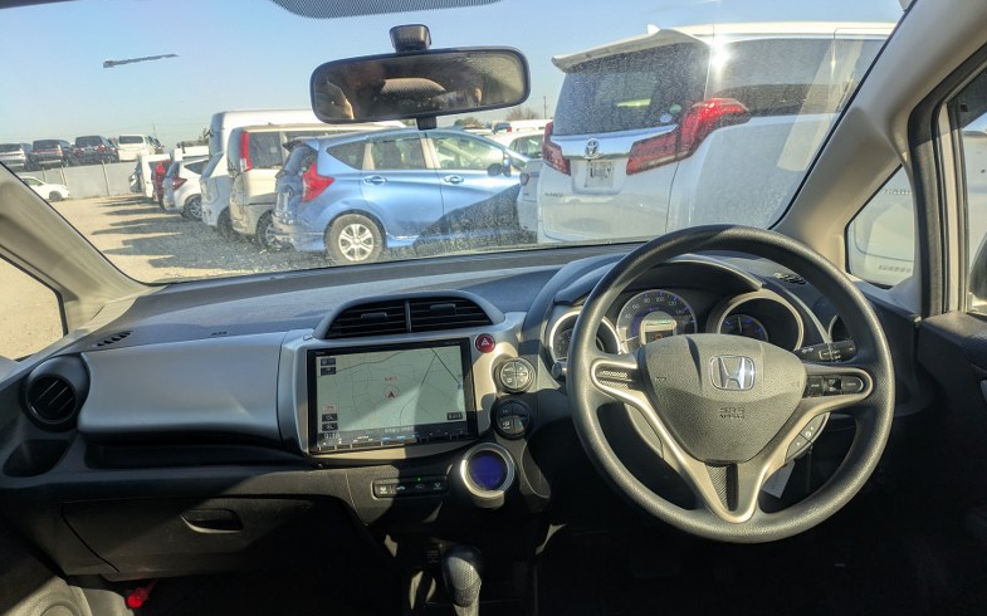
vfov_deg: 45.7
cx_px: 501
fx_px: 726
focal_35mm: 27
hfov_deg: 68.4
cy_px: 371
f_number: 1.89
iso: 45
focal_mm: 5.43
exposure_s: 1/756
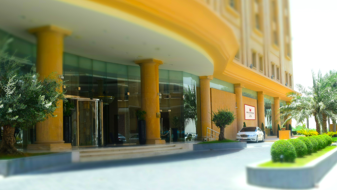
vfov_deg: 26.5
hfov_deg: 45.5
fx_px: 402
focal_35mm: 45
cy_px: 106
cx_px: 167
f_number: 10
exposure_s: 1/250
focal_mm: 28
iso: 400
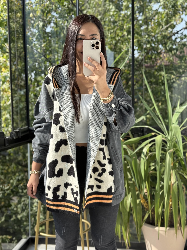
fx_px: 346
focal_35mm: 48
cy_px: 125
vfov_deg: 39.7
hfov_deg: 30.3
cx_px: 94
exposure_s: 1/928
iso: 80
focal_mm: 6.76
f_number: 1.78
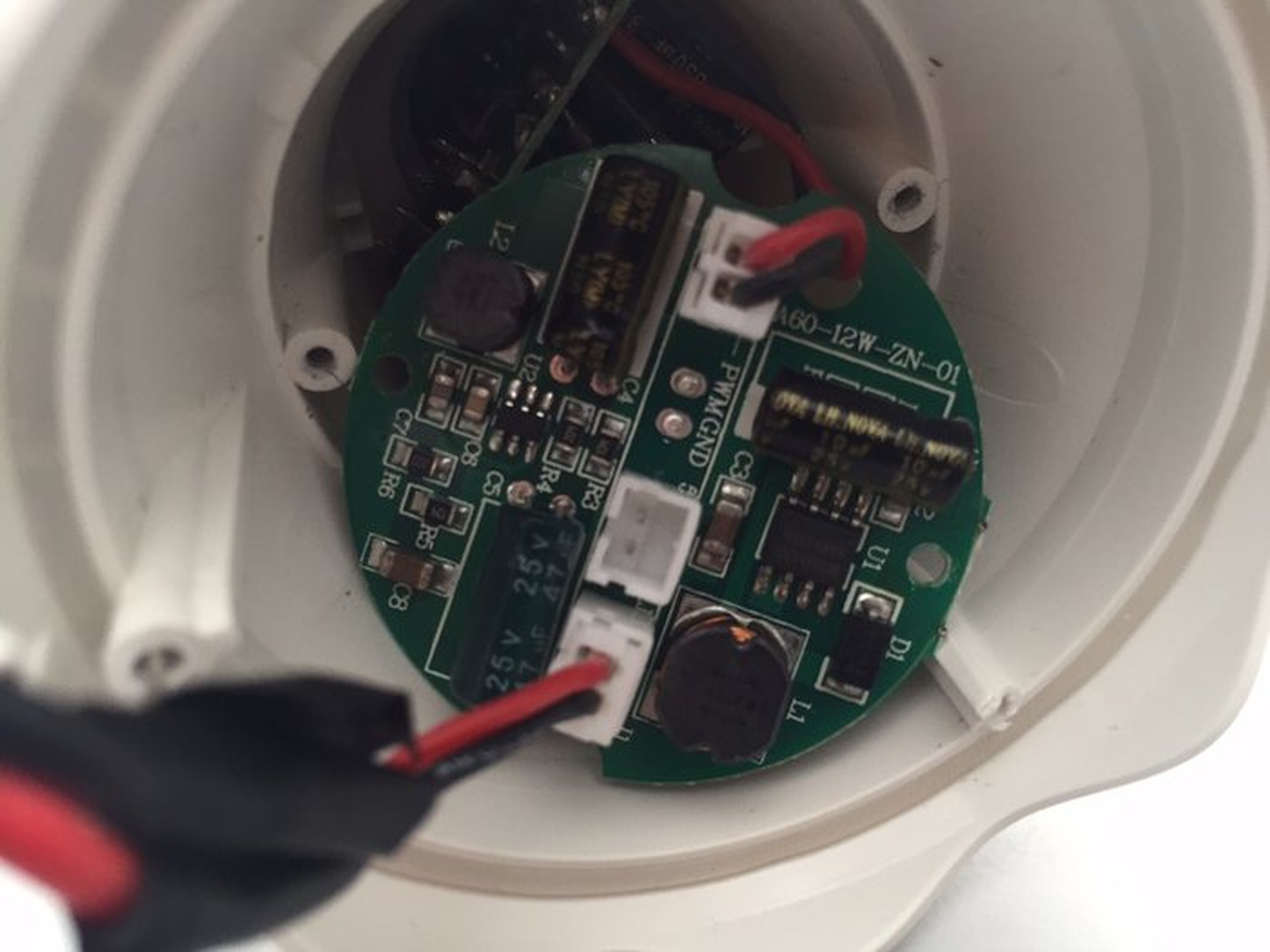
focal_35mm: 29
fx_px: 1064
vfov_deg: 48.2
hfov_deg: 61.7
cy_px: 476
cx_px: 635
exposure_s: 1/30
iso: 80
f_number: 2.2
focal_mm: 4.15
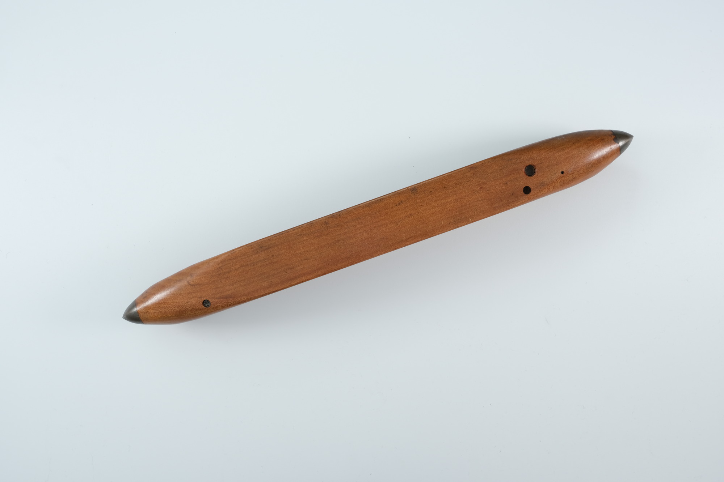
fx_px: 804
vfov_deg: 33.4
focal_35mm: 40
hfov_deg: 48.5
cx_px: 362
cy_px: 241
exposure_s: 1/4
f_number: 11
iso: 200
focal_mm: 26.5
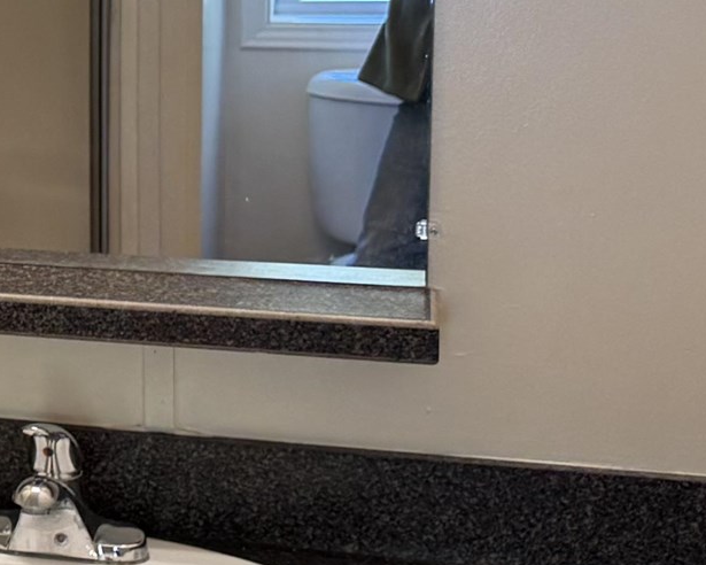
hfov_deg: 14.1
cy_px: 64
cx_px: -647
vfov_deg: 13.1
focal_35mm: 117
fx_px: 2445
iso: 125
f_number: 1.78
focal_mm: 6.76
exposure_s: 1/120
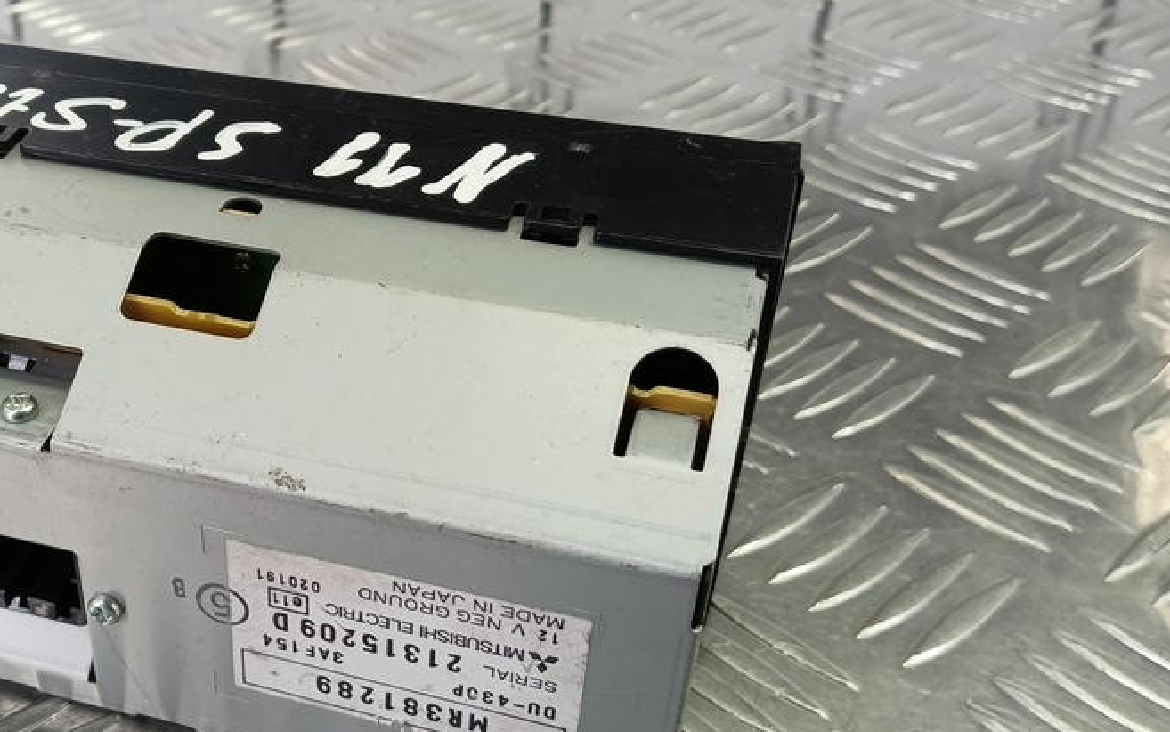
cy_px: 401
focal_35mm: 38
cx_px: 276
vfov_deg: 33.6
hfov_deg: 49.2
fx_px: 1212
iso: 127
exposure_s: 1/50
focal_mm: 4.11
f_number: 1.6
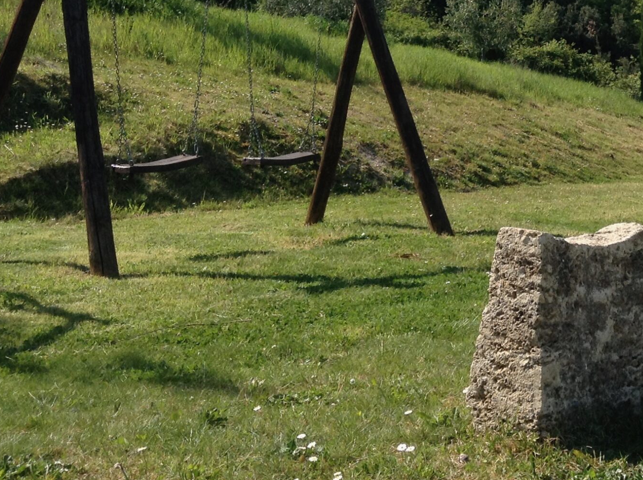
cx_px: 502
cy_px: 55
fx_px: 1169
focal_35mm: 63
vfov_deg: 22.7
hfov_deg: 30.1
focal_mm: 3.3
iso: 25
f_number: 2.4
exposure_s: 1/920
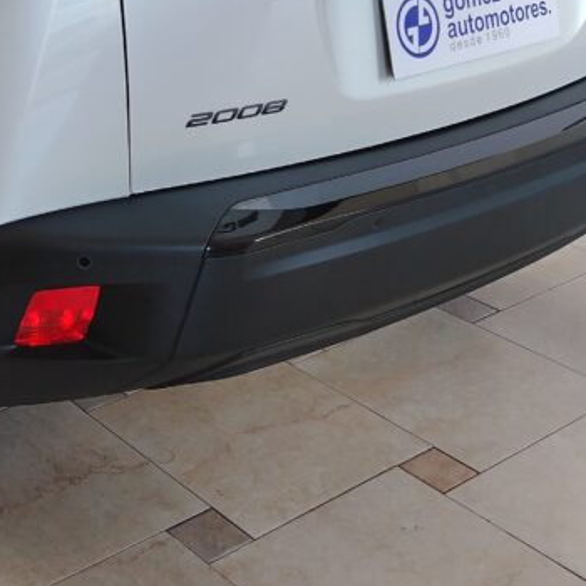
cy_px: 193
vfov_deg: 27.5
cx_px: 64
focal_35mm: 62
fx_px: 1187
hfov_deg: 26.8
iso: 253
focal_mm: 5.25
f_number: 1.75
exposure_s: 1/100
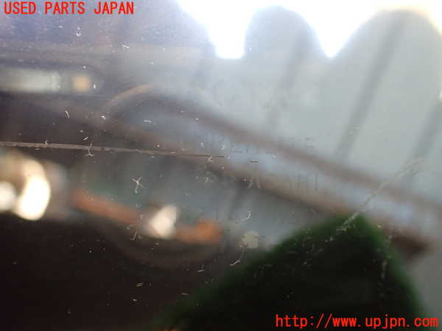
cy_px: 166
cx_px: 221
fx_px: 383
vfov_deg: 46.8
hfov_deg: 60.0
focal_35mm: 30
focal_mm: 5.4
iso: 800
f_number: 2.3
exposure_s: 1/40
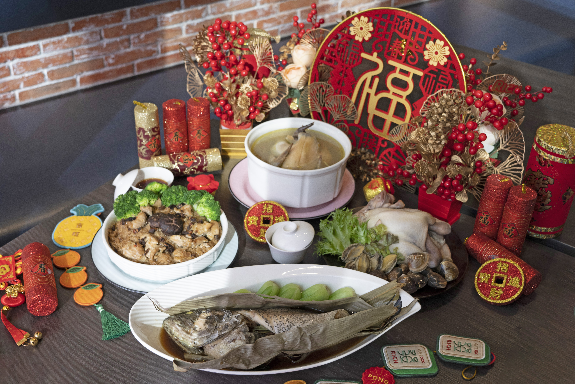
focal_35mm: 45
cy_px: 192
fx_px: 719
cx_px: 288
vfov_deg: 29.9
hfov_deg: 43.6
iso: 1000
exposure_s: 1/60
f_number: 5.6
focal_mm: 45
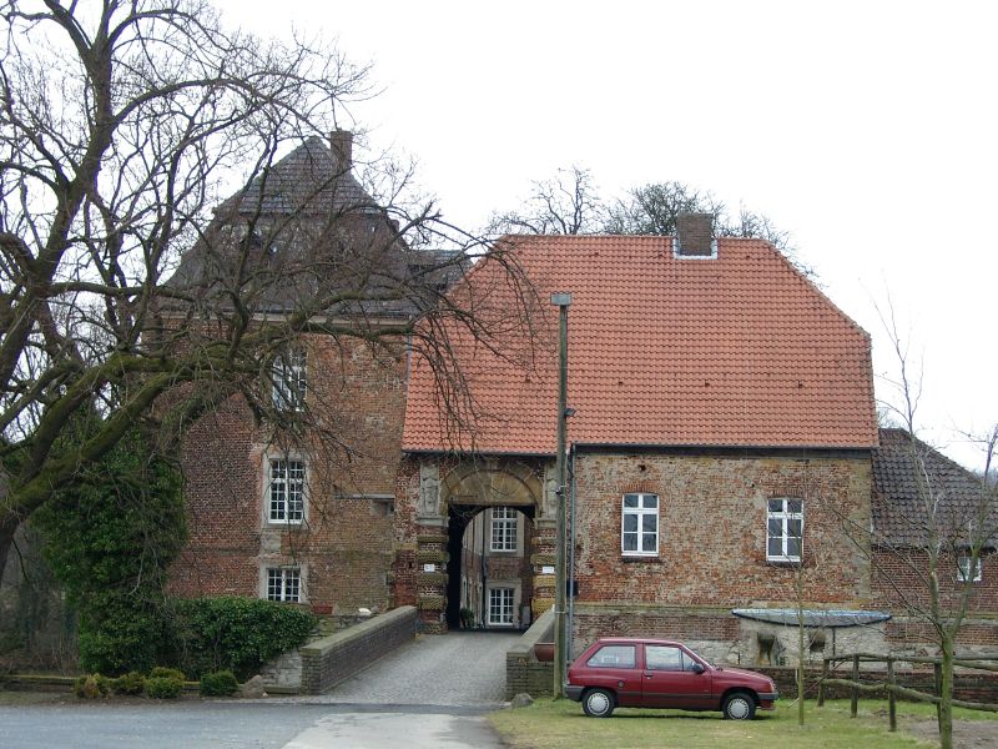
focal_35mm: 78
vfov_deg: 18.9
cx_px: 499
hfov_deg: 25.0
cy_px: 374
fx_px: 2249
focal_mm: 16.05
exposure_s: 1/108
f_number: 2.8
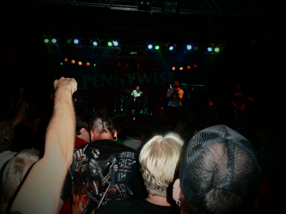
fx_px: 264
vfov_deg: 44.2
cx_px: 143
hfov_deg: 56.8
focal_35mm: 32
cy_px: 107
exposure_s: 1/30
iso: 480
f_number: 3.4
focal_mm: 5.3
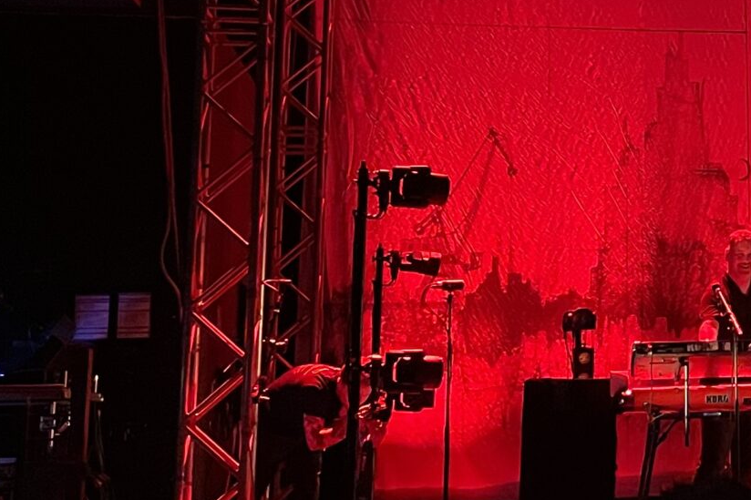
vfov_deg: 16.2
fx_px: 1752
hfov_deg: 22.3
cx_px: 899
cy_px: 110
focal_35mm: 84
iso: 640
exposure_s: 1/33
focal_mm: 4.2
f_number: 1.6
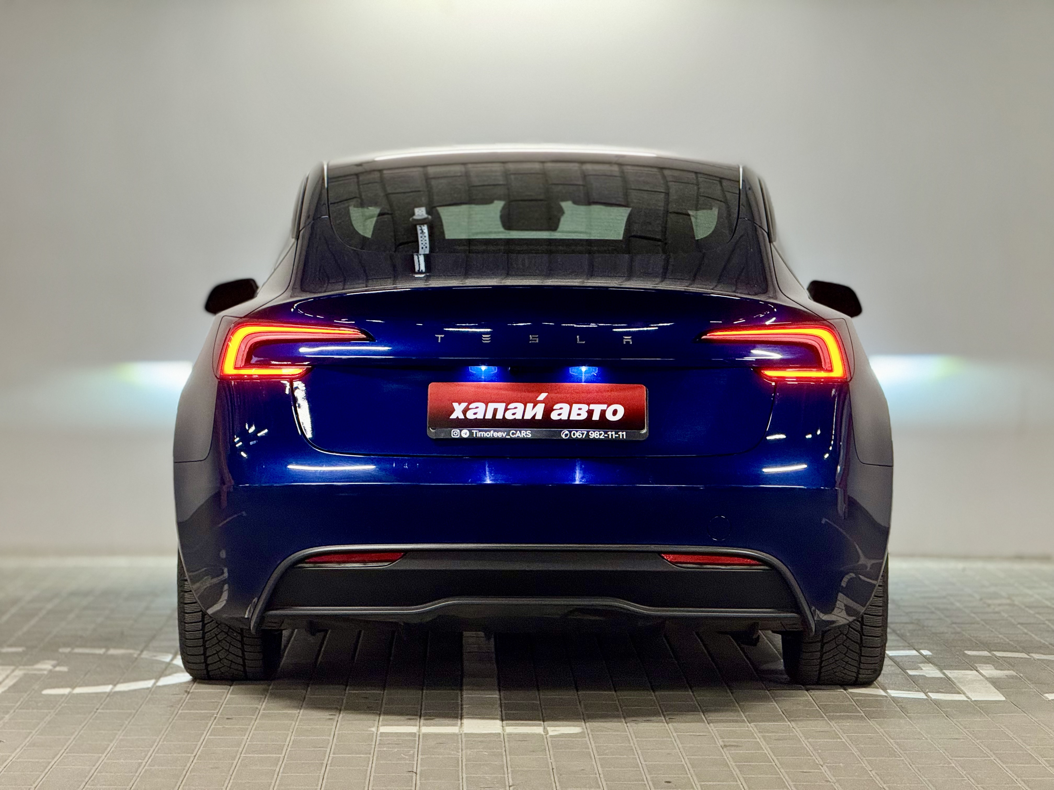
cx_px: 527
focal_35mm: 120
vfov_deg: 12.3
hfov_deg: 16.4
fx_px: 3654
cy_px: 395
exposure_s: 1/50
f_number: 2.8
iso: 250
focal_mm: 15.66
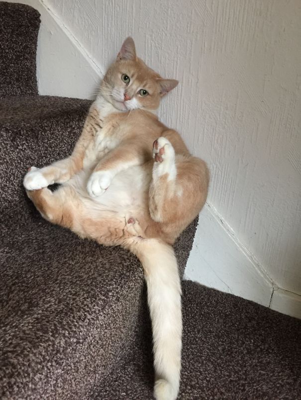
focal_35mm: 29
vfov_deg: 61.6
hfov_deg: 48.3
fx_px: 336
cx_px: 150
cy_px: 200
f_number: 2.2
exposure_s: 1/10
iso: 125
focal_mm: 4.15
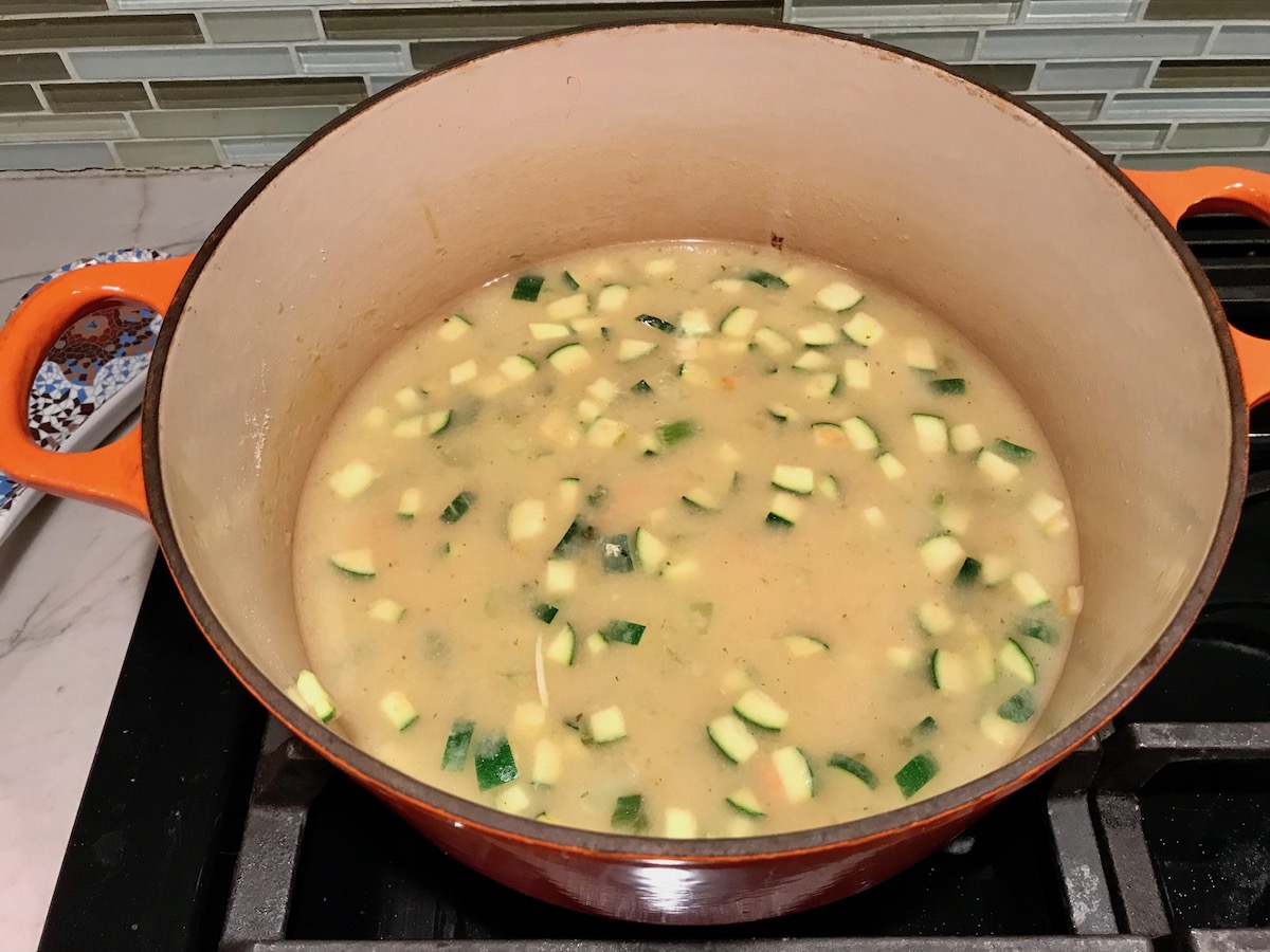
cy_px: 476
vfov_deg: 49.7
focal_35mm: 28
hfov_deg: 63.4
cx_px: 635
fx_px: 1027
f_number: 1.8
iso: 40
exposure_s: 1/24
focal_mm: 3.99
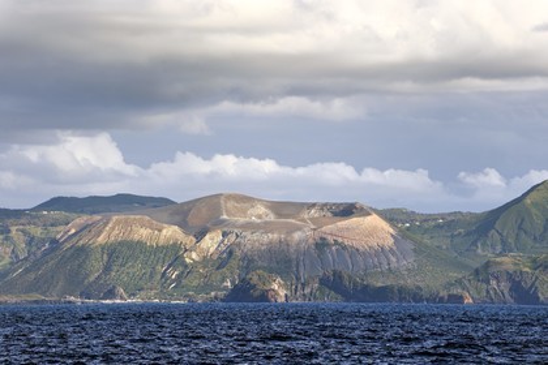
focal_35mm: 200
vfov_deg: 6.9
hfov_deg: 10.3
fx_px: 3044
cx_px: 274
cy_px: 182
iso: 200
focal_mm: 200
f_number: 8
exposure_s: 1/800
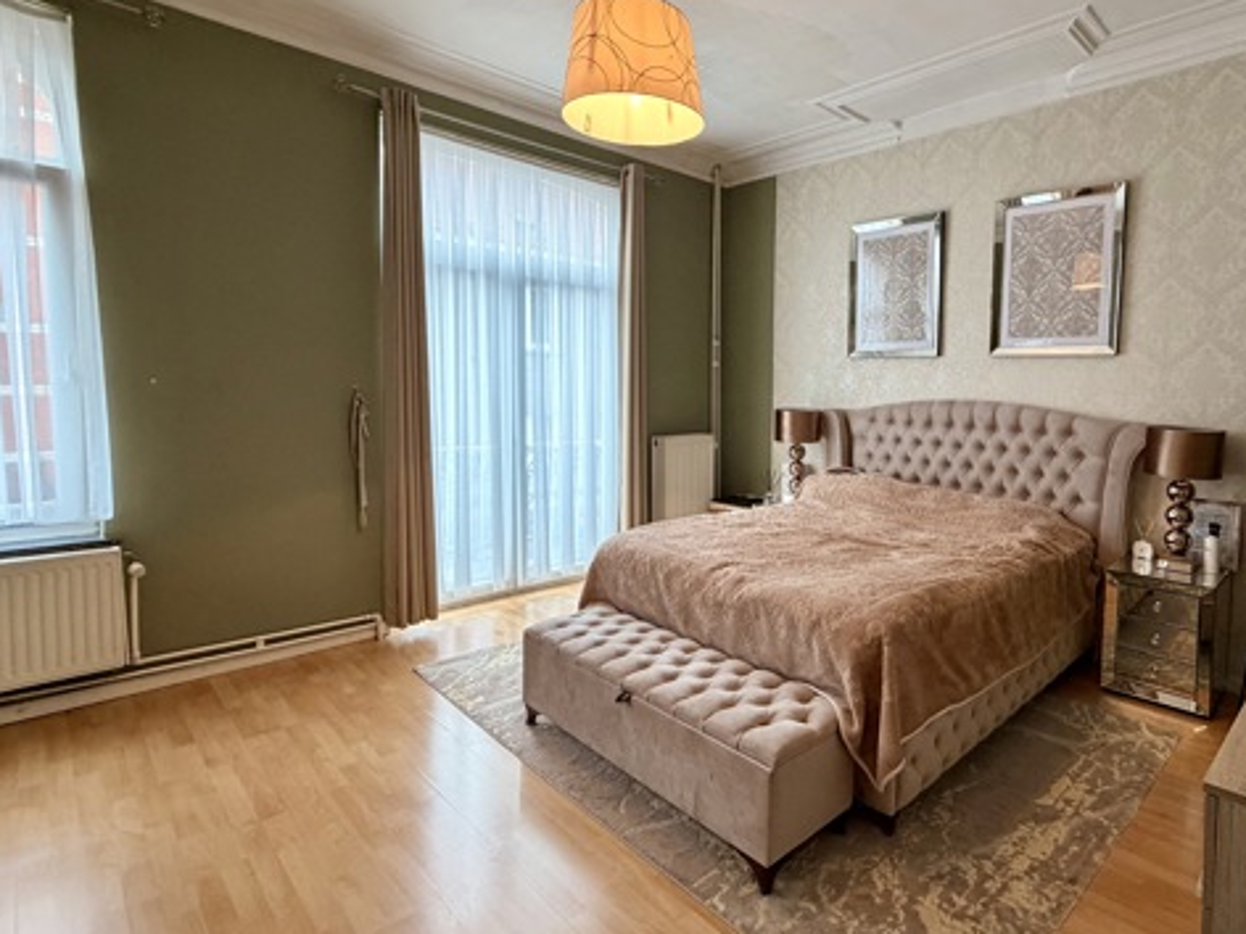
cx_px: 779
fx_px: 684
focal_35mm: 19
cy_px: 433
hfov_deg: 83.1
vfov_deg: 68.6
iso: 250
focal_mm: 2.22
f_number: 2.2
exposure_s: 1/100
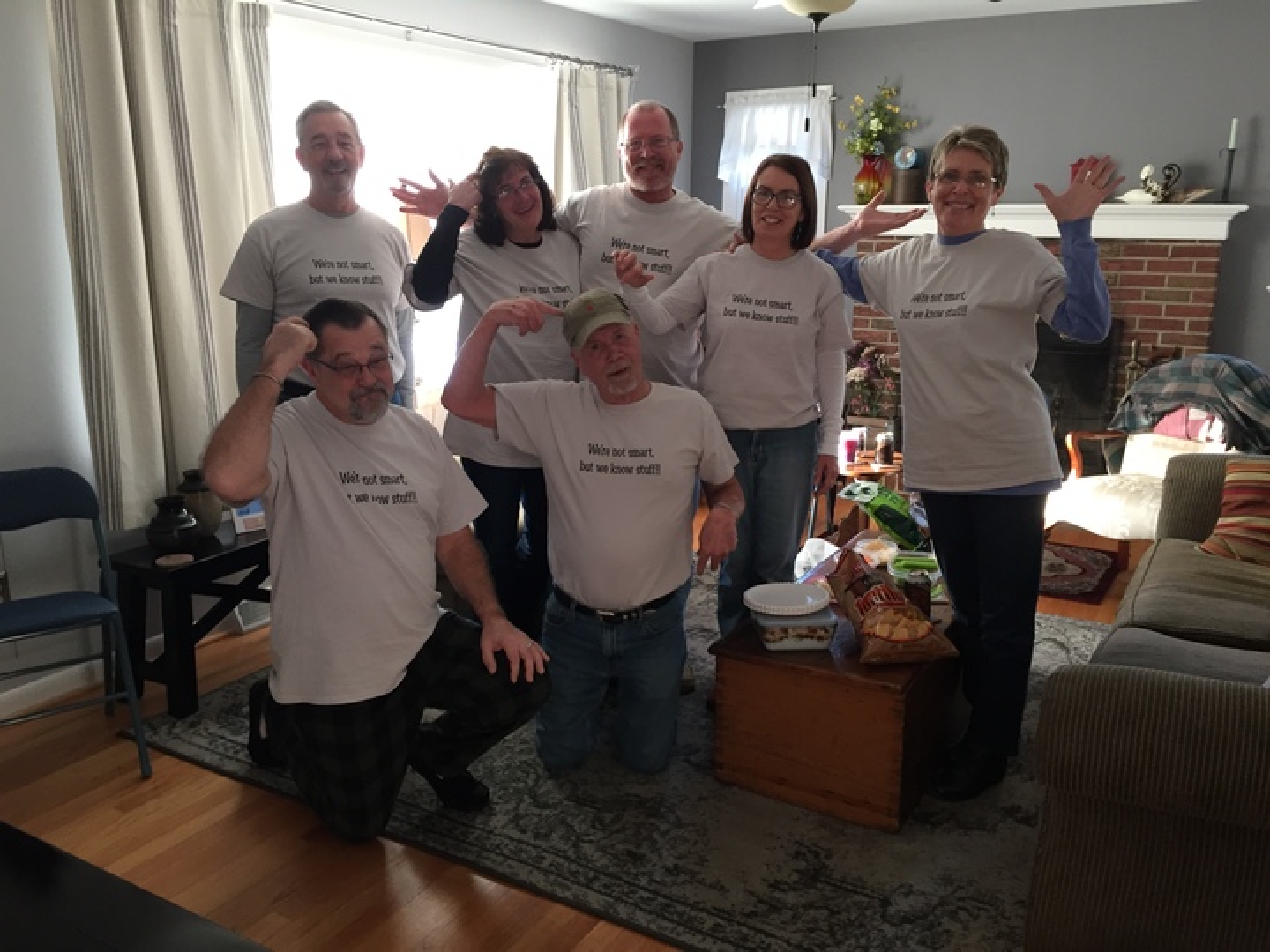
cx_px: 635
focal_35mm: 29
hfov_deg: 61.7
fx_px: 1064
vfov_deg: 48.2
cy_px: 476
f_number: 2.2
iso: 100
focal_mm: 4.15
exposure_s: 1/30
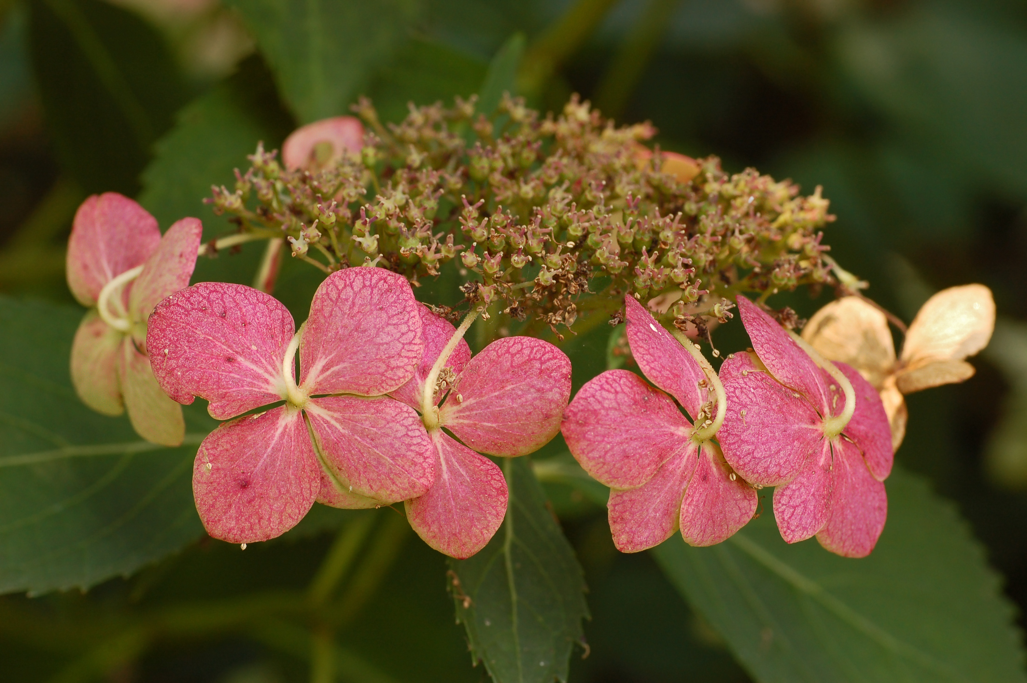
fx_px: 2993
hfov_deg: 19.5
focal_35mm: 105
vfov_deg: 13.0
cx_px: 514
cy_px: 342
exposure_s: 1/60
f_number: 8
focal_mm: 70
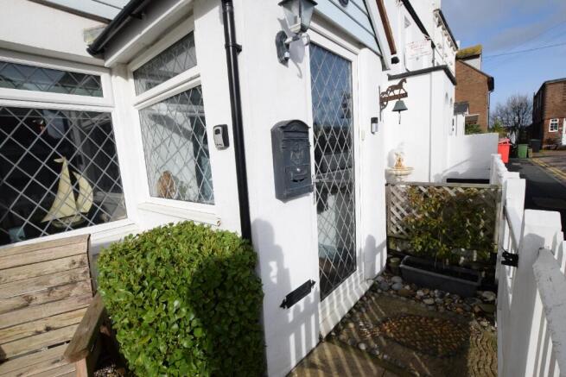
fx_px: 259
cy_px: 188
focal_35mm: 16
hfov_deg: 95.0
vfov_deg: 72.1
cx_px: 283
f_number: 9
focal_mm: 11
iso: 200
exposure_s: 1/320
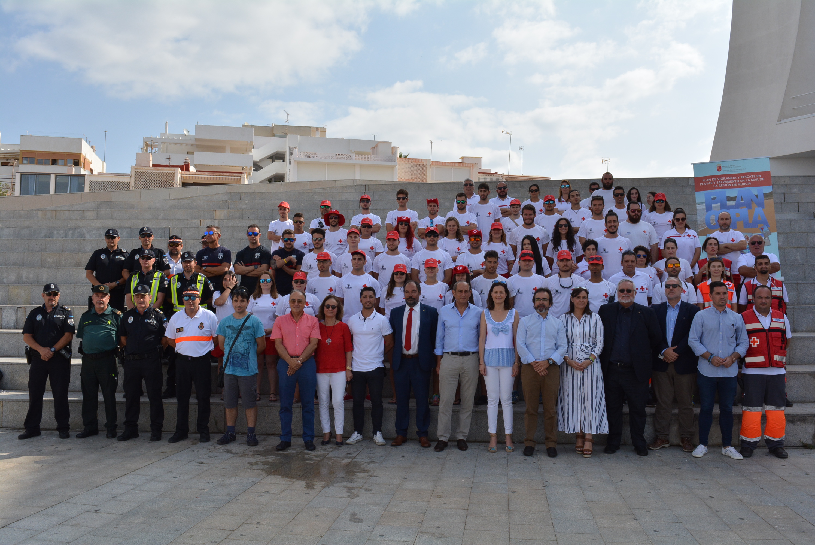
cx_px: 408
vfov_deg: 48.0
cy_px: 272
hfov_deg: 67.3
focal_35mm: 27
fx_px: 612
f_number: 11
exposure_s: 1/500
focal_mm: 18
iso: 400
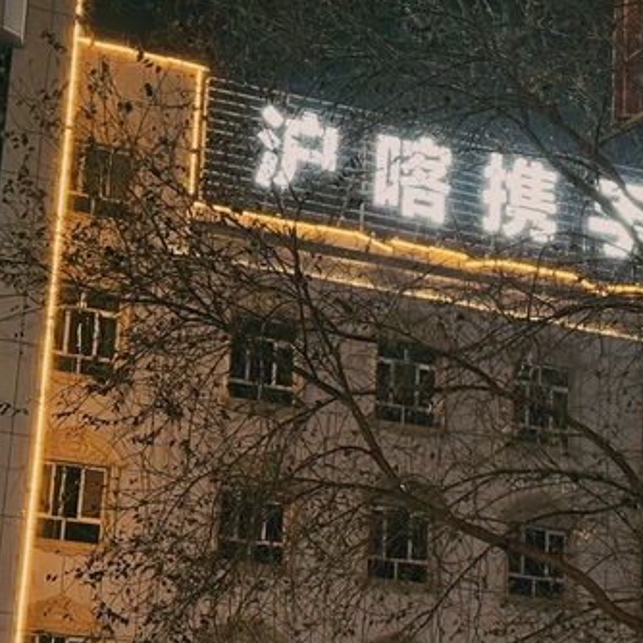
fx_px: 2732
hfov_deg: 13.3
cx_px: 630
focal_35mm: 130
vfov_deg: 13.4
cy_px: 154
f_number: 1.78
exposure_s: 1/33
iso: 250
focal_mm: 6.76
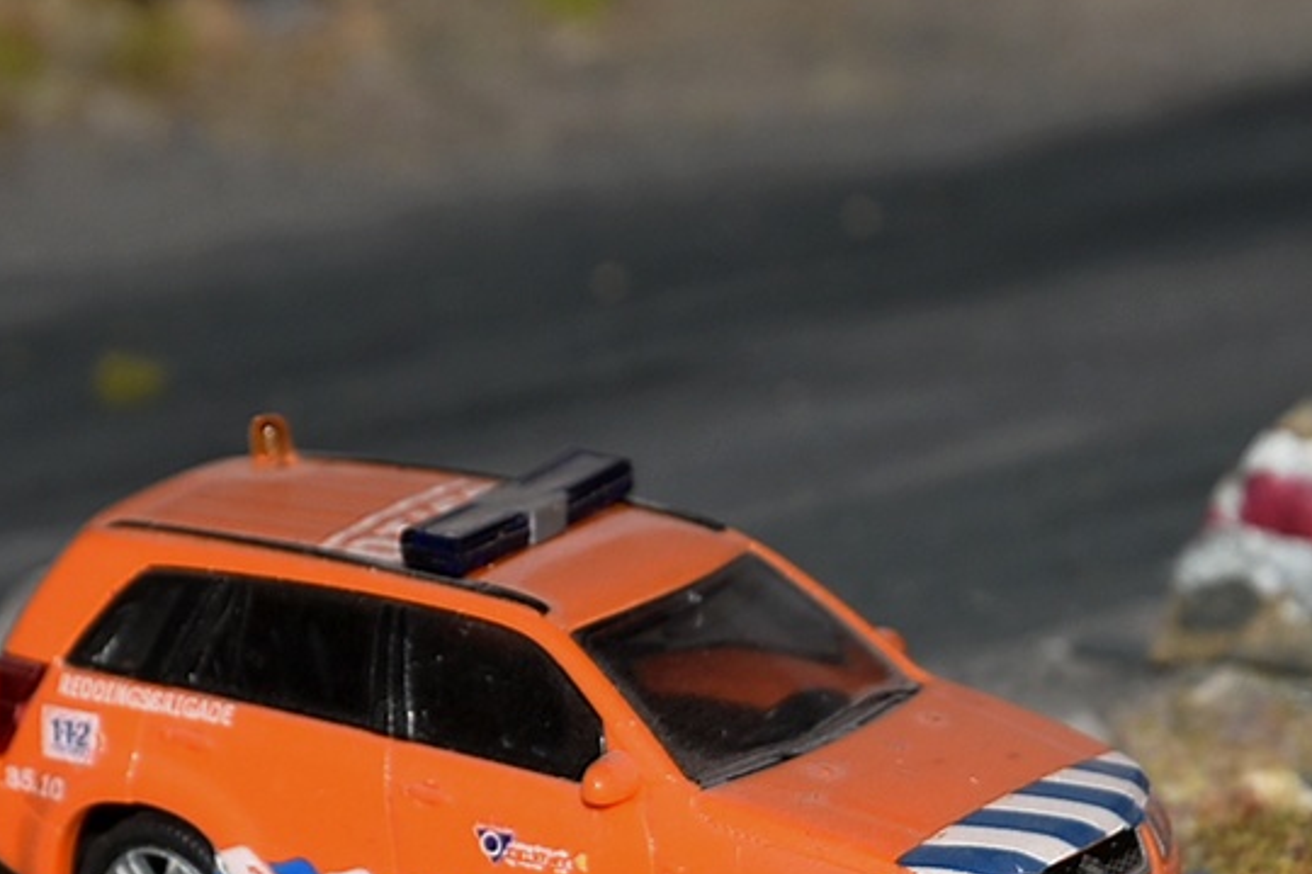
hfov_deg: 10.3
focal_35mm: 200
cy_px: 663
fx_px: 7288
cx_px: 600
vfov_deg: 6.9
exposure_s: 1/125
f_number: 8
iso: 100
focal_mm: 80
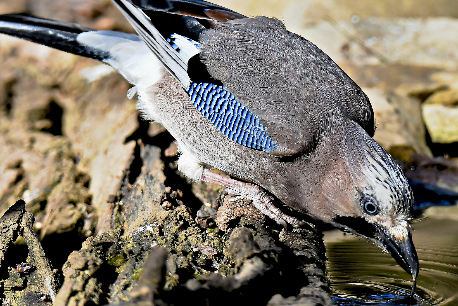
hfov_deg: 3.1
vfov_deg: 2.1
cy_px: 130
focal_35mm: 659
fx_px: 8384
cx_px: 239
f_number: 5.6
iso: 220
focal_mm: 300
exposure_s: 1/800
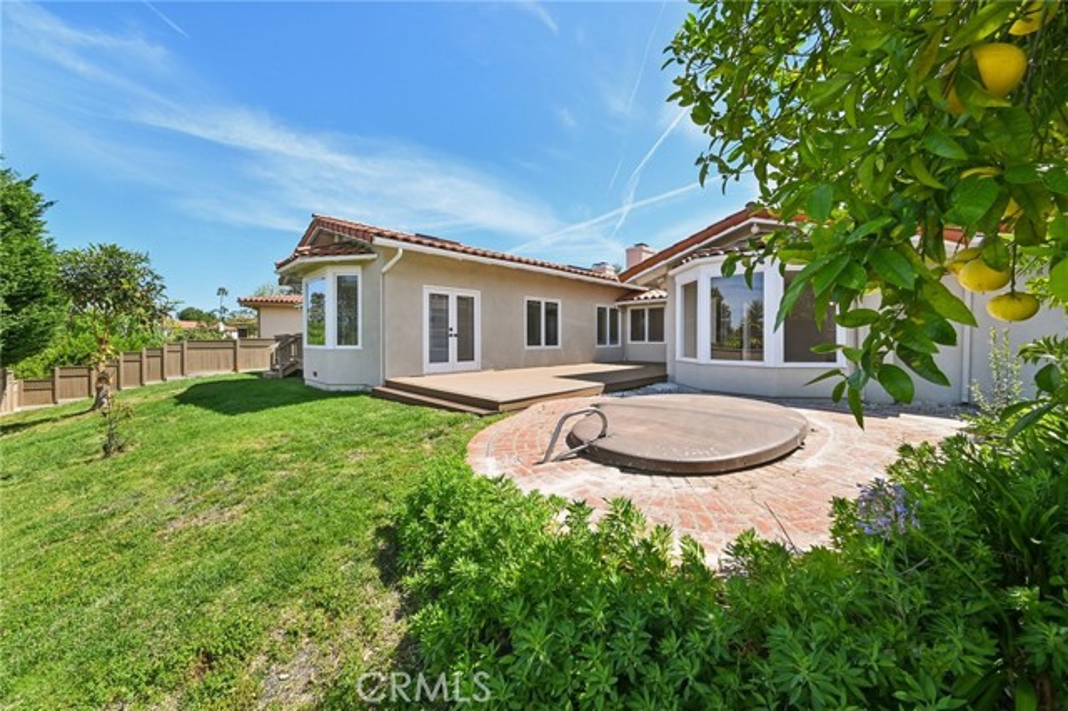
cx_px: 534
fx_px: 356
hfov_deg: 112.6
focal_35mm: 12
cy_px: 356
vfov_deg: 89.9
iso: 250
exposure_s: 1/30
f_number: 22
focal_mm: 12
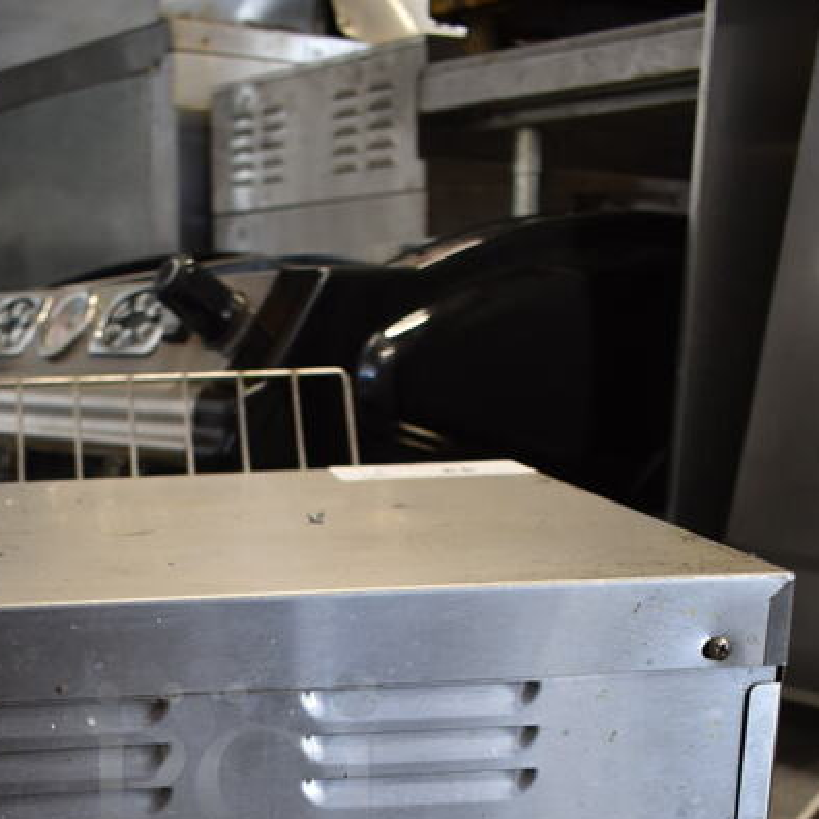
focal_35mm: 53
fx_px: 1419
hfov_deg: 31.8
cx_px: 236
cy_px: 779
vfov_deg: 30.4
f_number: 3.5
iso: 450
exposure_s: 1/30
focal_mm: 18
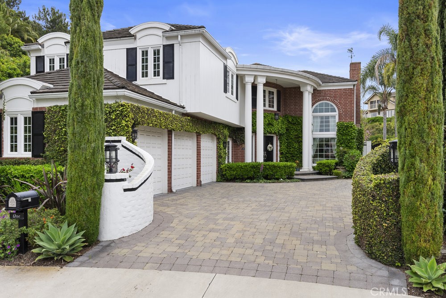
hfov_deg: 65.4
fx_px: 347
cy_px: 149
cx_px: 223
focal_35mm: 28
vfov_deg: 46.5
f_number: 8
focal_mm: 28
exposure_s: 1/25
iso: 100
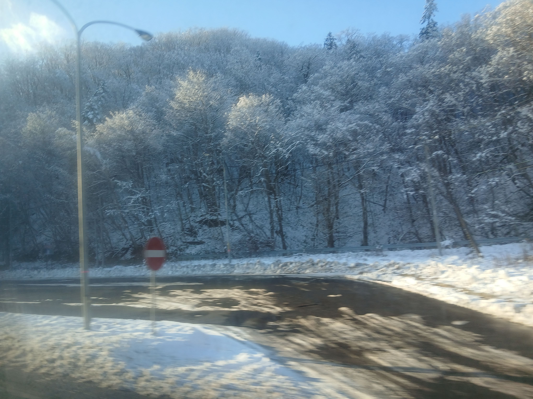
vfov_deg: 53.1
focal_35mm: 26
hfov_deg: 67.3
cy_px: 200
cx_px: 266
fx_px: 400
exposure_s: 1/100
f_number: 1.8
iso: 32
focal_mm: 3.86
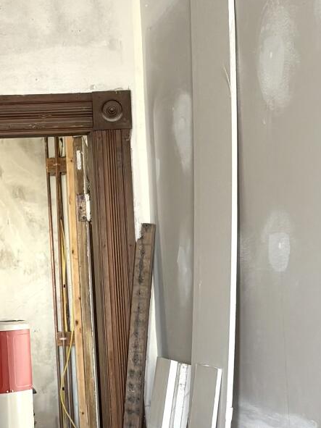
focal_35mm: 88
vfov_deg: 22.0
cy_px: 326
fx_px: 1088
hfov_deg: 16.4
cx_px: -1
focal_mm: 5.96
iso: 200
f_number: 1.6
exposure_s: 1/60
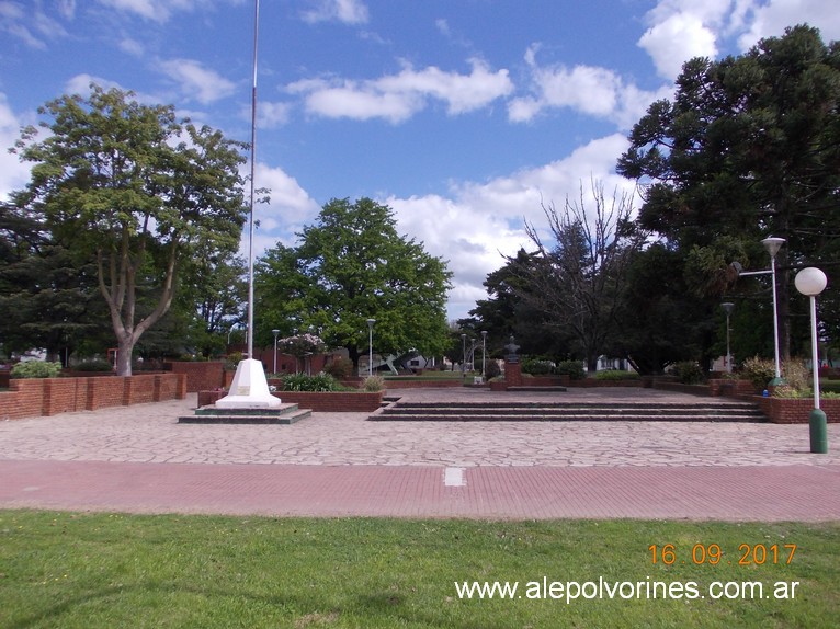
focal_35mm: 28
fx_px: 679
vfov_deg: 49.7
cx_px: 420
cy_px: 314
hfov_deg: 63.5
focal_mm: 4
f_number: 5.4
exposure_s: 1/400
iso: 80
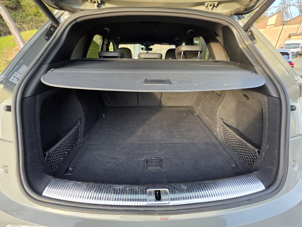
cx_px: 151
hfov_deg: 106.2
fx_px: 113
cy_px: 114
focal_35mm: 13
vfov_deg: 89.9
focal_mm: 2.2
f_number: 1.9
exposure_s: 1/359
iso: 160
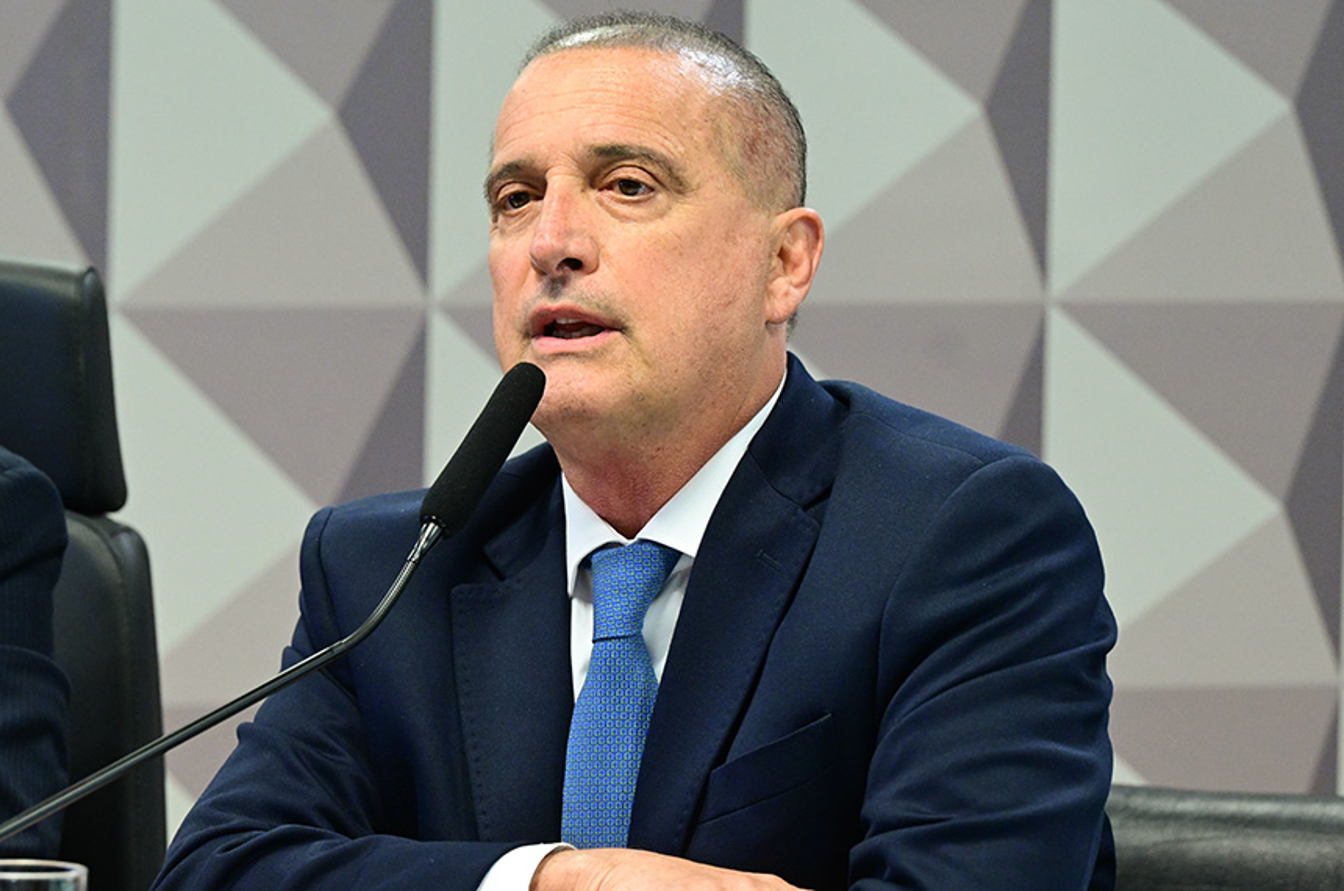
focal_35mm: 202
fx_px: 7527
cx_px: 672
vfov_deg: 6.8
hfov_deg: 10.2
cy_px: 446
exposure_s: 1/200
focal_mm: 135
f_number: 4.5
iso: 4000
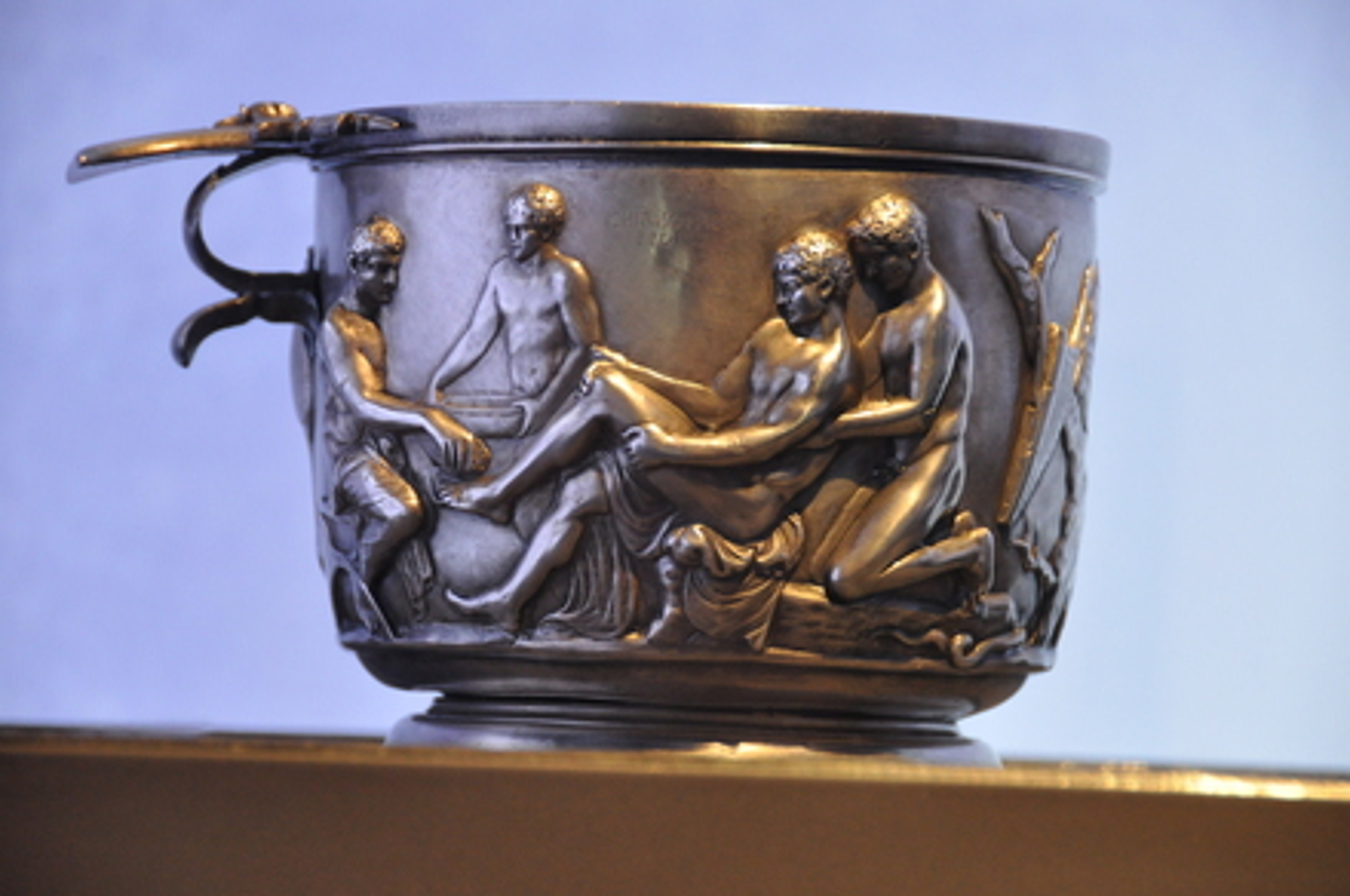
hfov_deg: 10.2
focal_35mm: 202
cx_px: 675
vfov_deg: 6.8
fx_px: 7583
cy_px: 448
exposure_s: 1/40
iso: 1600
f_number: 5.6
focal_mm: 135
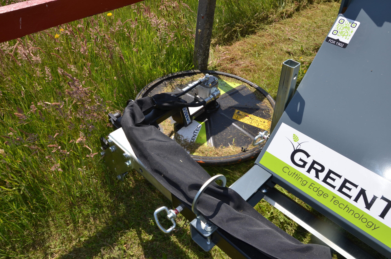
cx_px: 196
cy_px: 130
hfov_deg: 67.5
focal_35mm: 27
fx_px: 293
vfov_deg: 47.7
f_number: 9
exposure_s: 1/250
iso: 100
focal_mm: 18
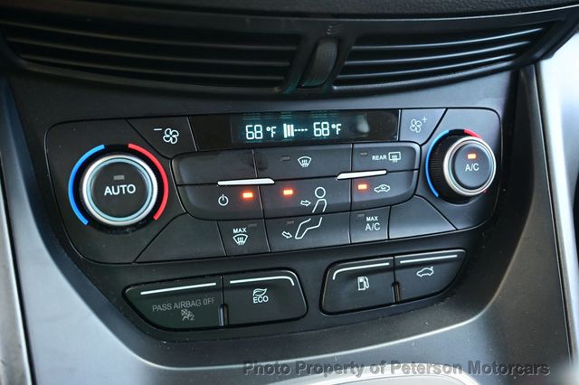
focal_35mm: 36
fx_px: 579
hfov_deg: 53.2
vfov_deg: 36.8
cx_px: 290
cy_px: 192
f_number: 4.2
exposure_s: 1/40
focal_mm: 24
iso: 1100
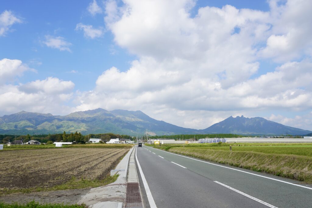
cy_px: 104
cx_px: 156
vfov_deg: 53.1
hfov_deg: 73.7
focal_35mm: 24
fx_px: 208
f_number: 6.3
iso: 100
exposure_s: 1/400
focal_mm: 16
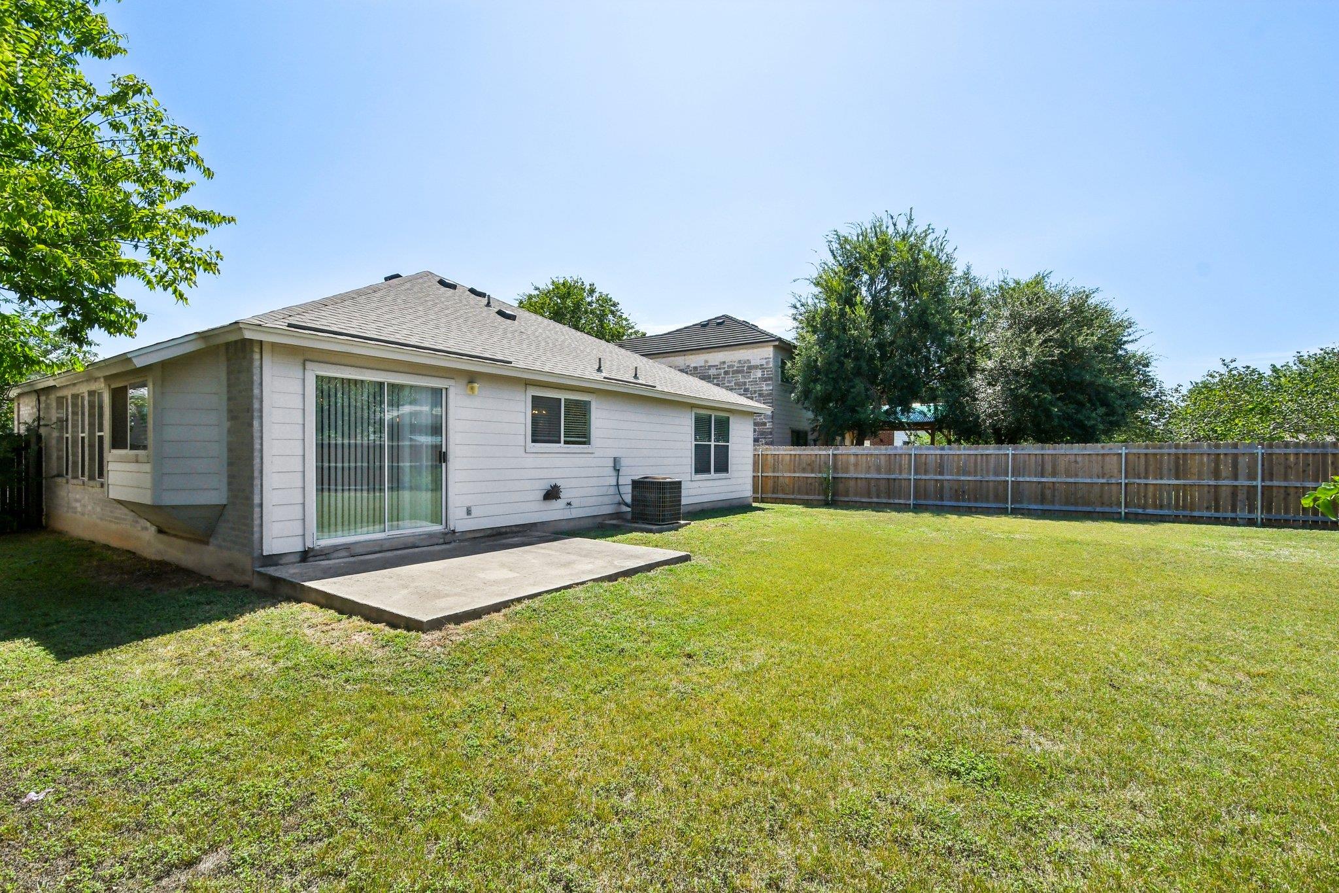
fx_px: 558
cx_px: 670
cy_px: 446
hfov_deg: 100.4
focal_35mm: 15
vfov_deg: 77.3
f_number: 8
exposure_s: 1/1250
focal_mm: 10
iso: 400
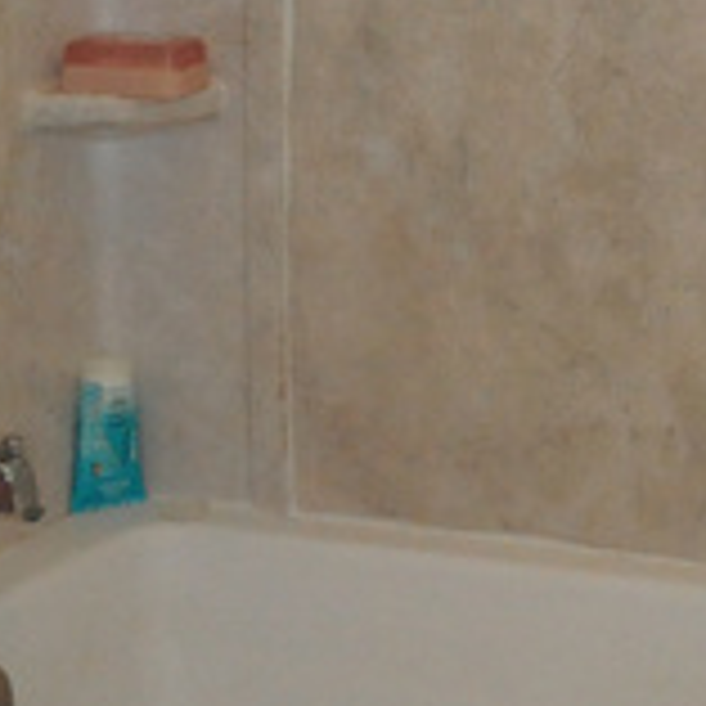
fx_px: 3069
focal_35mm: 133
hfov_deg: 12.9
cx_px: 755
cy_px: -322
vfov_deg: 12.5
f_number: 8
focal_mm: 24
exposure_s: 1/200
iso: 4000
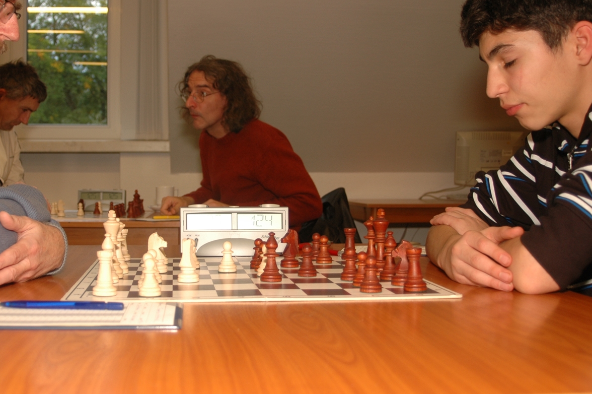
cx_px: 215
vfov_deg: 27.5
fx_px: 805
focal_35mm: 49
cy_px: 171
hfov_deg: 40.0
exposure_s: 1/60
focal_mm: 24
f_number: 4
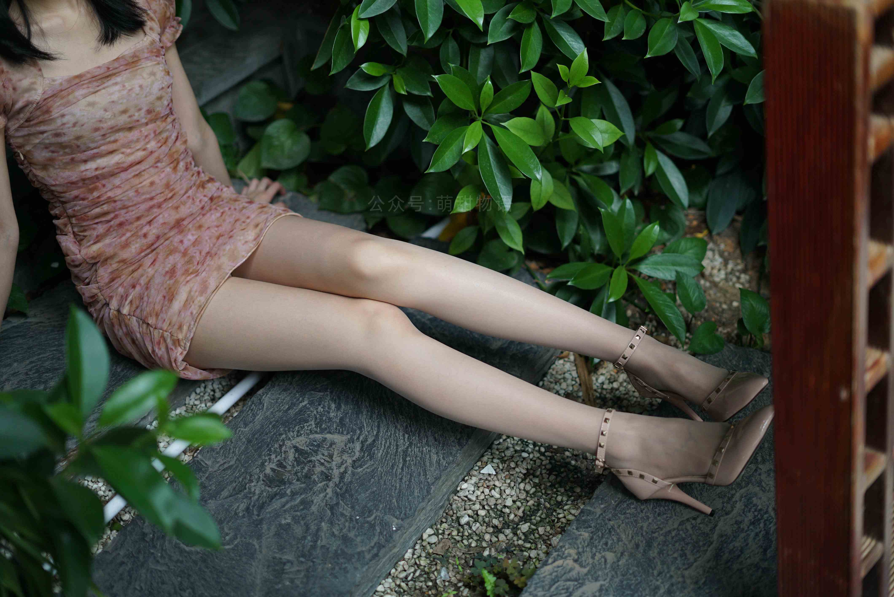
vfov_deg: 27.0
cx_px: 447
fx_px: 1242
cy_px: 298
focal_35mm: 50
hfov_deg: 39.6
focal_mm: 50
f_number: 1.8
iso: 200
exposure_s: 1/1000
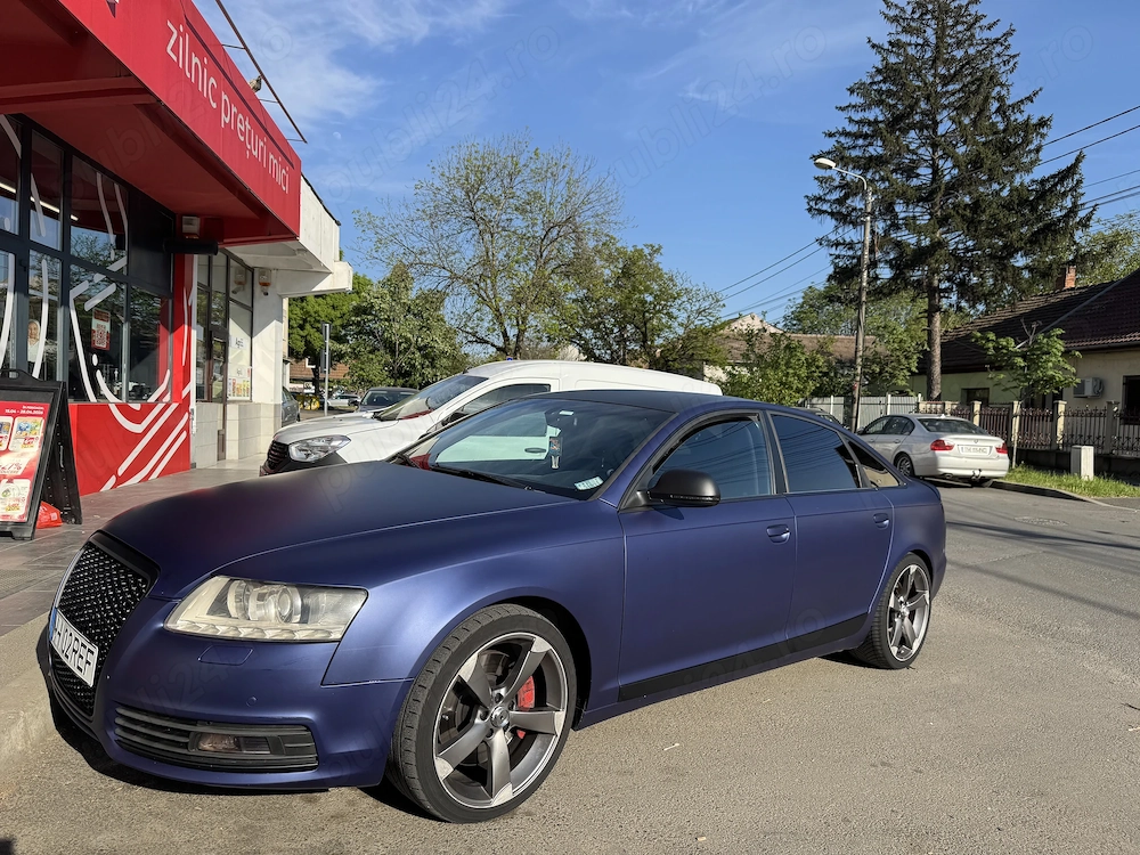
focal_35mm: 24
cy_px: 428
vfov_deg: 56.8
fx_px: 790
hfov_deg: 71.6
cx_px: 570
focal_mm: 6.76
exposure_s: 1/3597
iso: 80
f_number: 1.78
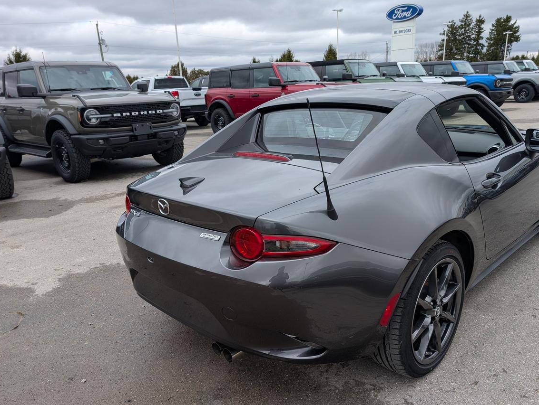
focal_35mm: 27
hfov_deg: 65.2
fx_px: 421
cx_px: 282
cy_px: 223
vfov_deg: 51.4
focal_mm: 6.9
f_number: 1.68
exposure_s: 1/806
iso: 21
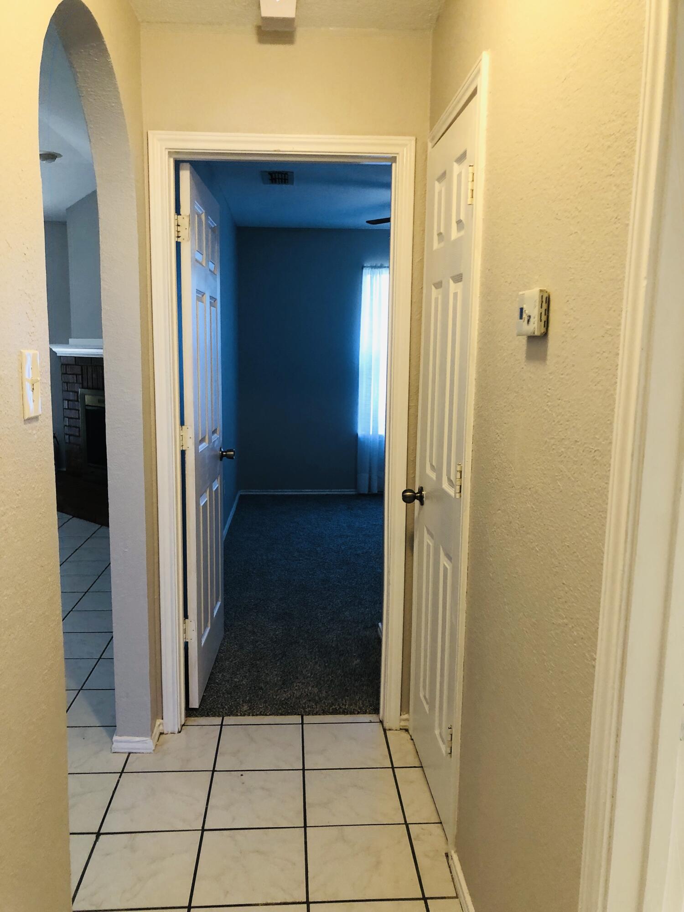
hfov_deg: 49.7
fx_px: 738
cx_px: 342
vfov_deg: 63.4
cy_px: 456
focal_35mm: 28
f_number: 1.8
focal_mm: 3.99
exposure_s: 1/30
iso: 40
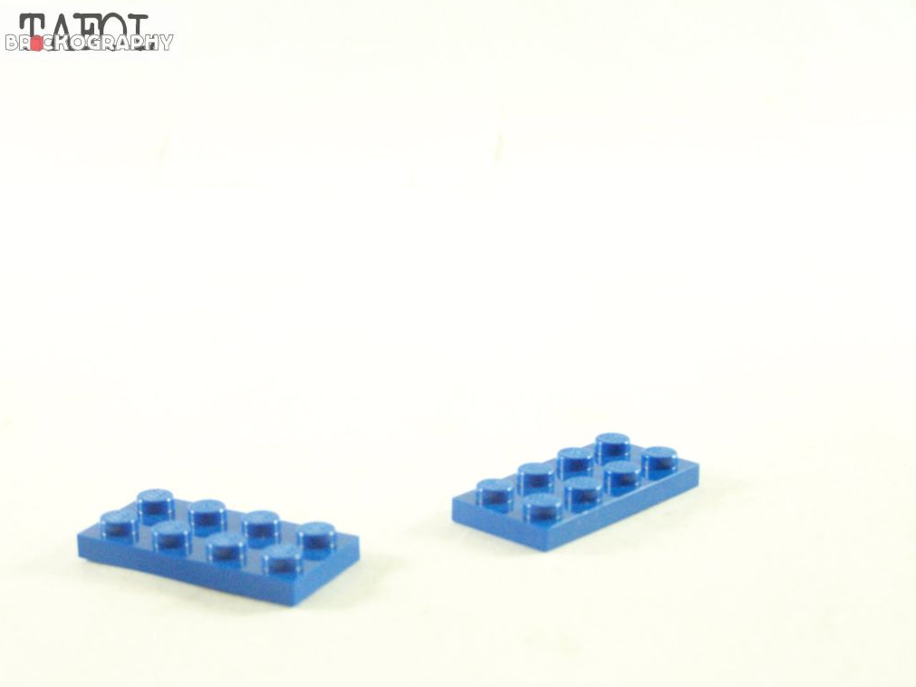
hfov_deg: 25.7
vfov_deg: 19.4
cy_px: 343
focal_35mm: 76
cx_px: 453
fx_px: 2011
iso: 400
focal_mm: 12.4
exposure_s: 1/60
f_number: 3.2
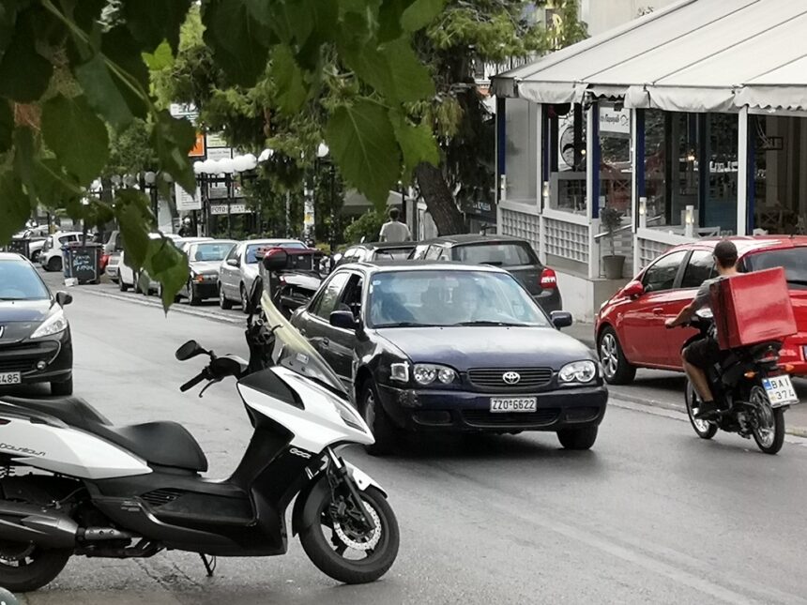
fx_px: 2261
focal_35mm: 97
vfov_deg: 15.2
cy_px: 302
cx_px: 404
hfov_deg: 20.2
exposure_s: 1/539
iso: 50
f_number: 1.8
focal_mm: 3.95
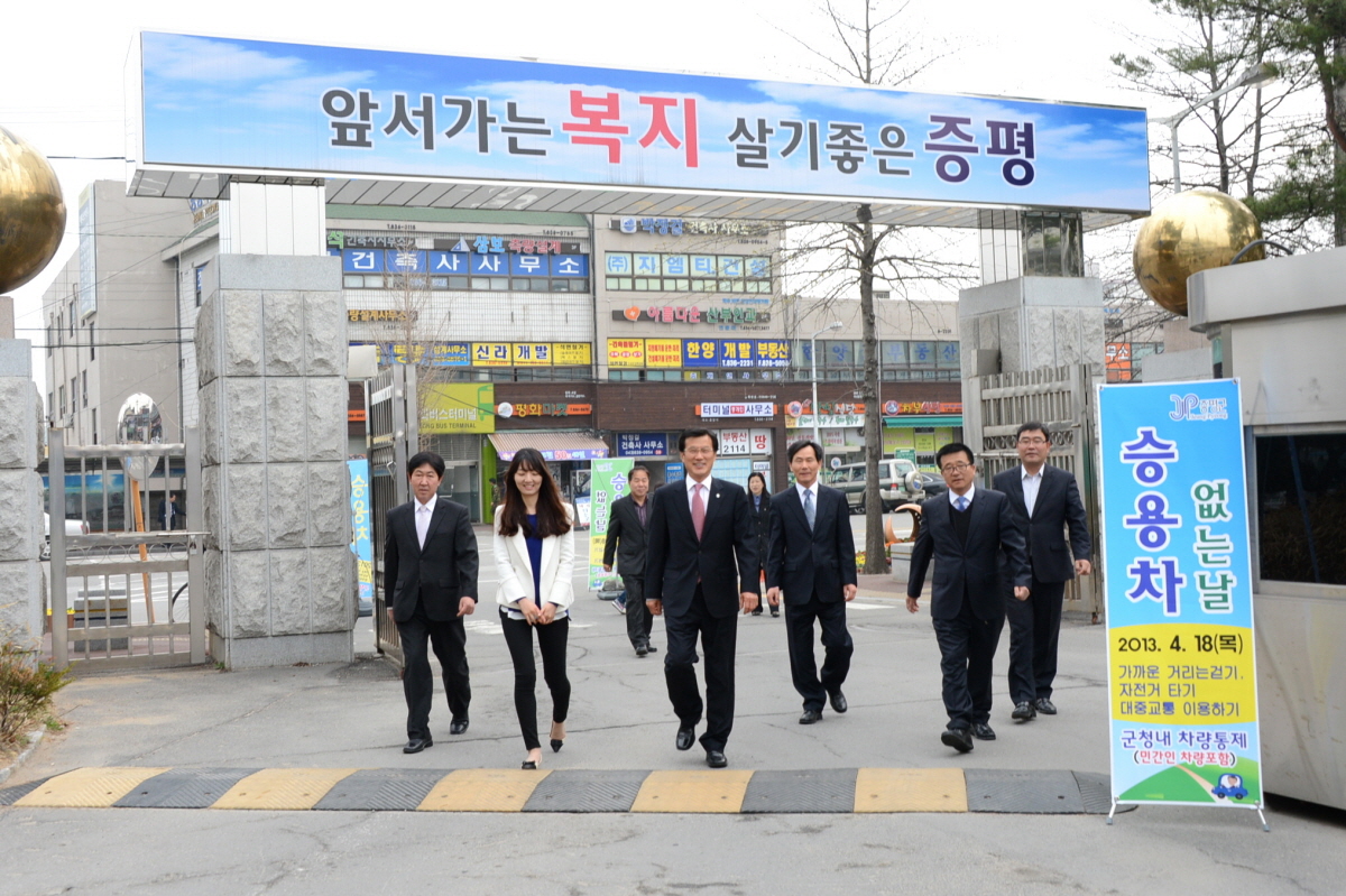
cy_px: 448
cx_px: 673
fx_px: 1271
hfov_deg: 55.8
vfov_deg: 38.9
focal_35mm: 34
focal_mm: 34
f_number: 8
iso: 800
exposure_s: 1/250
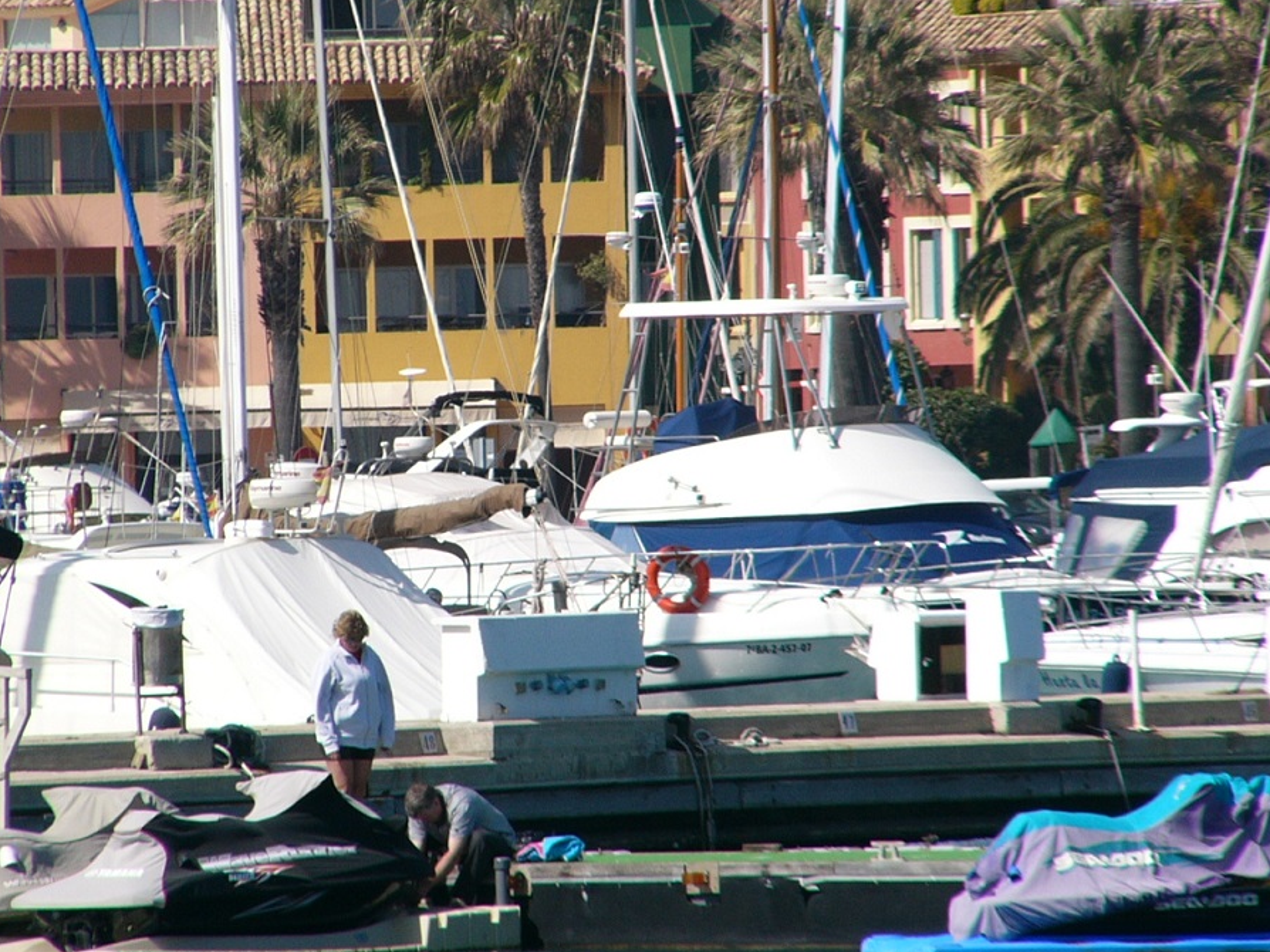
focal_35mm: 470
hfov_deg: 4.2
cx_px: 605
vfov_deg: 3.2
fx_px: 17239
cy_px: 482
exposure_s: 1/400
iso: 50
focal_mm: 55.2
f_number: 5.6
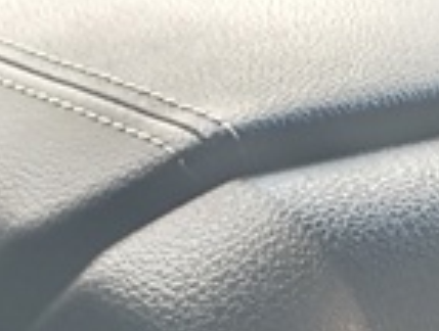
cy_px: 570
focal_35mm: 145
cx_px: 531
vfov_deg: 9.8
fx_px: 1844
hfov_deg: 13.2
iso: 500
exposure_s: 1/50
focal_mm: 4.32
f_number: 2.4
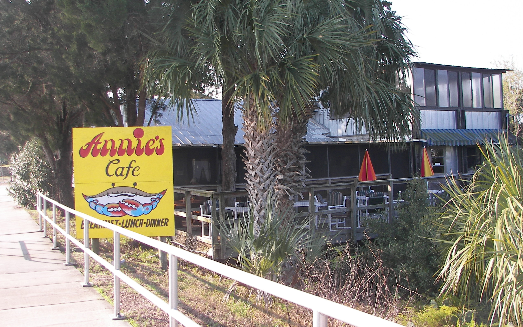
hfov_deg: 50.4
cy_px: 150
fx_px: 556
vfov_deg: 32.8
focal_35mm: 39
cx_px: 262
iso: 50
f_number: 2.8
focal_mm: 6
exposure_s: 1/160
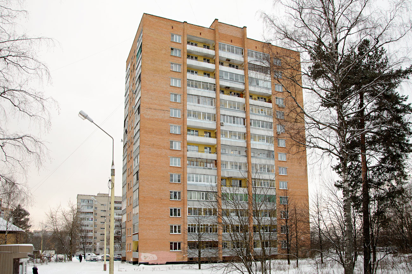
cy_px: 137
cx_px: 206
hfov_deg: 67.4
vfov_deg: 47.8
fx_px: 309
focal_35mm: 27
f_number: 5.6
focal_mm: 18
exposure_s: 1/125
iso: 400
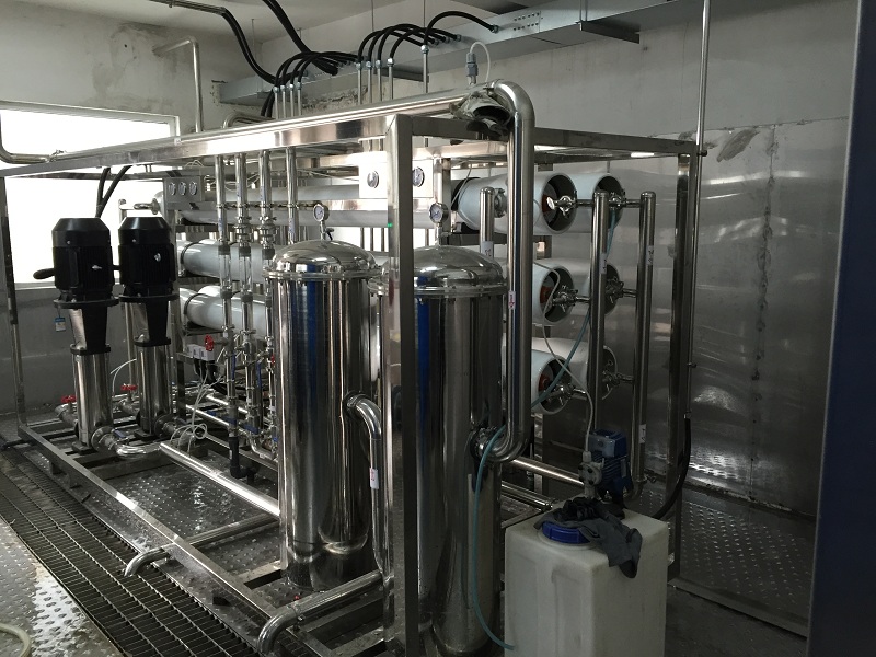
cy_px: 328
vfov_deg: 48.2
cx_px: 438
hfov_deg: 61.7
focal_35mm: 29
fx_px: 734
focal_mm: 4.15
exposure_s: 1/30
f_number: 2.2
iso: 100
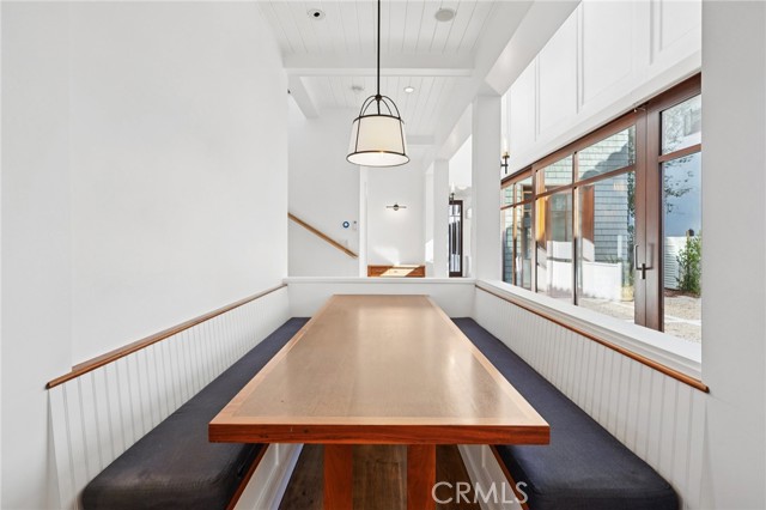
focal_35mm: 16
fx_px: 340
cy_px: 255
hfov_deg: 96.8
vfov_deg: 73.7
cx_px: 383
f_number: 8
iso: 400
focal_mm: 16
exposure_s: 1/40
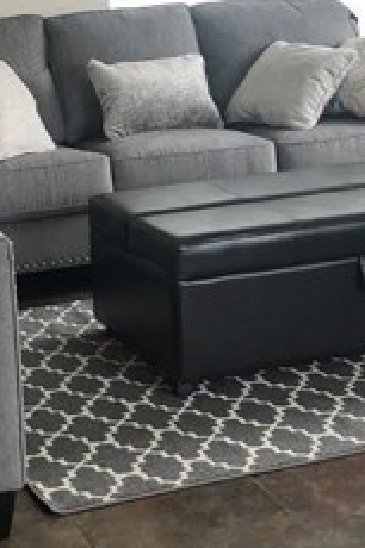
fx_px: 1234
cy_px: 148
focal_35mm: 81
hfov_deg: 16.8
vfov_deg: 24.8
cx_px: 136
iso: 25
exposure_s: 1/30
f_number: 1.8
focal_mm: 3.99
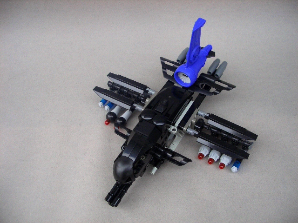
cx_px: 149
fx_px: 301
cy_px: 112
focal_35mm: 35
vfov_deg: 40.7
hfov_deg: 52.6
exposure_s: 1/100
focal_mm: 5.8
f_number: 2.6
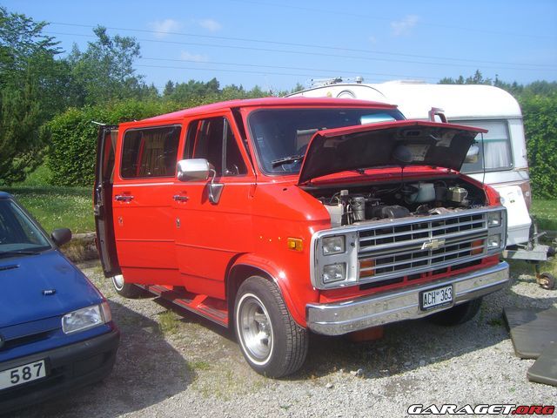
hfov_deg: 49.0
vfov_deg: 37.7
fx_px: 611
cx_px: 278
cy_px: 209
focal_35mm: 38
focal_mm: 6.2
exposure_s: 1/400
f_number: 4.3
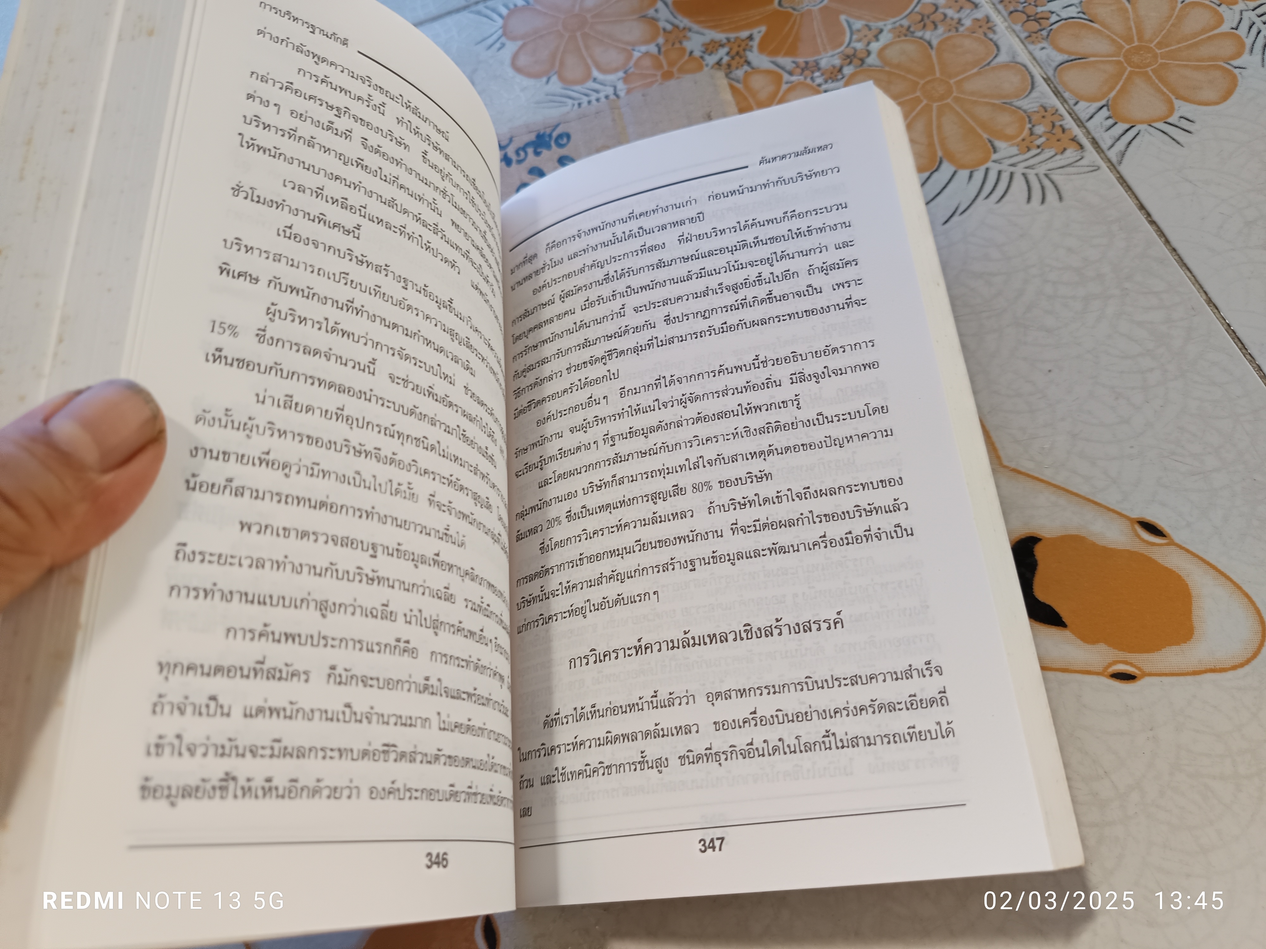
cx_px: 633
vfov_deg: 56.8
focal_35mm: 24
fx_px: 878
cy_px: 474
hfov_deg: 71.6
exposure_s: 1/50
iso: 157
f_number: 1.7
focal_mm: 5.31
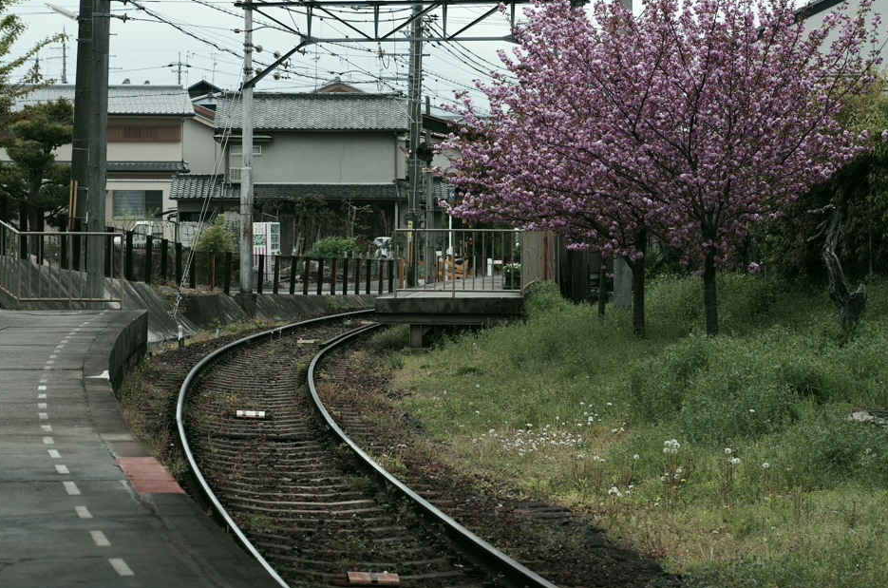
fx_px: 2830
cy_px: 285
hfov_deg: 17.8
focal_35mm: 115
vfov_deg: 11.9
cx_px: 419
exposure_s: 1/200
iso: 100
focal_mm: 70
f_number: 4
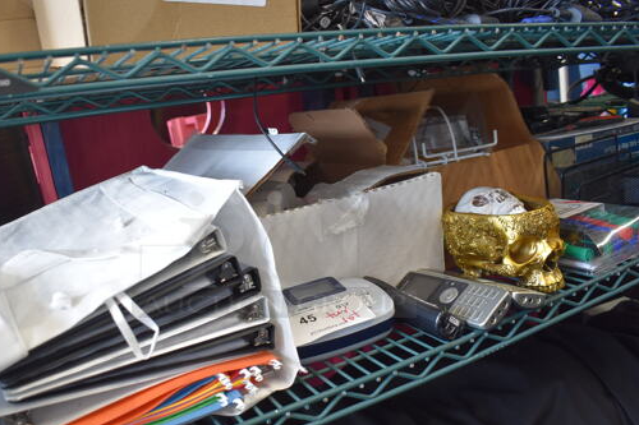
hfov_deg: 57.0
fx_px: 586
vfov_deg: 39.8
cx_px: 275
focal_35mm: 33
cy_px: 250
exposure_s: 1/30
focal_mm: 18
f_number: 4
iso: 450
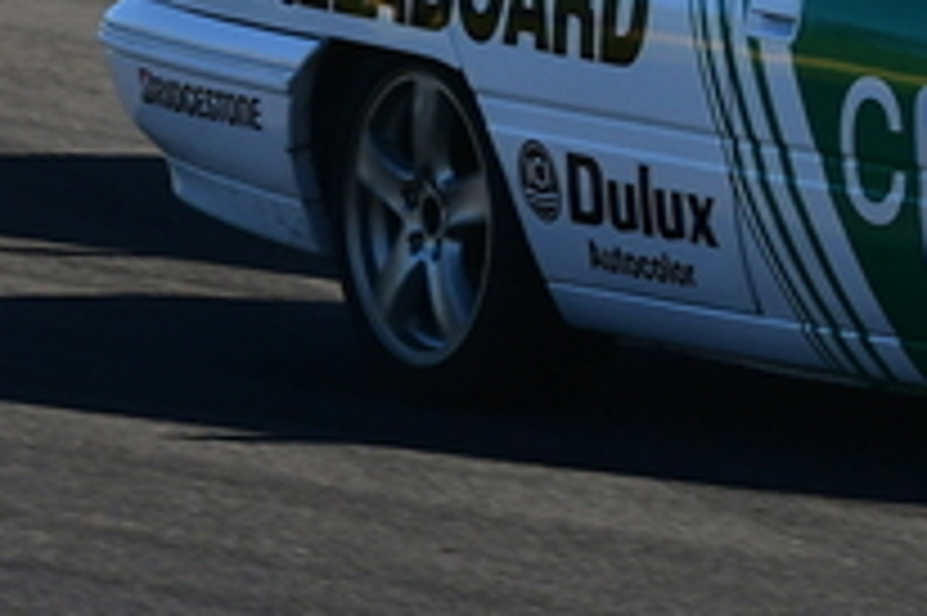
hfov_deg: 1.5
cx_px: 1310
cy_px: -366
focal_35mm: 1396
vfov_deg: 1.0
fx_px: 35917
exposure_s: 1/640
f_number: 11
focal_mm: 240
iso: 500
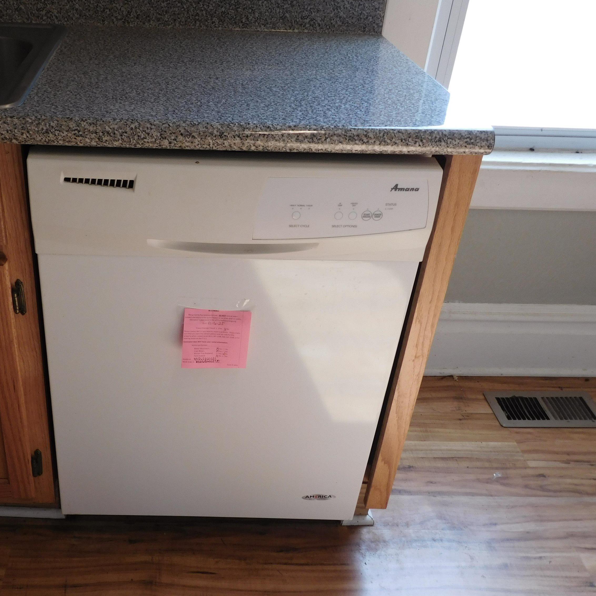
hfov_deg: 45.3
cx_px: 194
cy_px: 297
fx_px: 701
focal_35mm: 36
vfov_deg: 46.0
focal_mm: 5.3
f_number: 3.2
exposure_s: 1/50
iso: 125
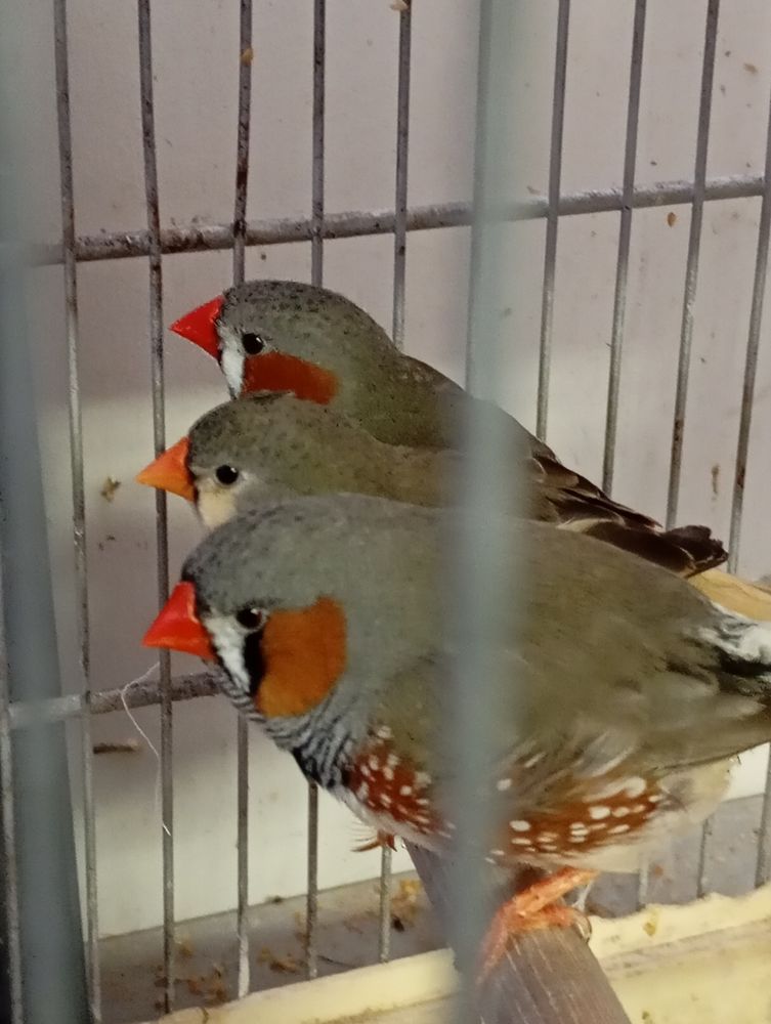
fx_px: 2133
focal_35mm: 72
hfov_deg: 20.5
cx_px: 386
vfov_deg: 27.0
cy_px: 512
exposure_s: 1/16.7
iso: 3275
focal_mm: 4.27
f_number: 1.8
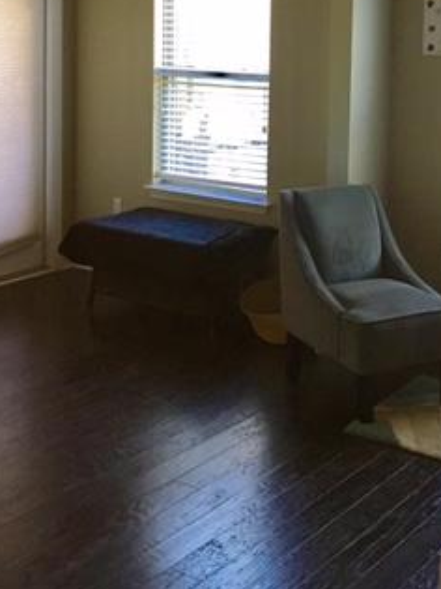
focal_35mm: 59
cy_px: 92
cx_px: 288
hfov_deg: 24.7
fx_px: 1003
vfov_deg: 31.6
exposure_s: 1/30
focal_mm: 4.15
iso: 125
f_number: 2.2
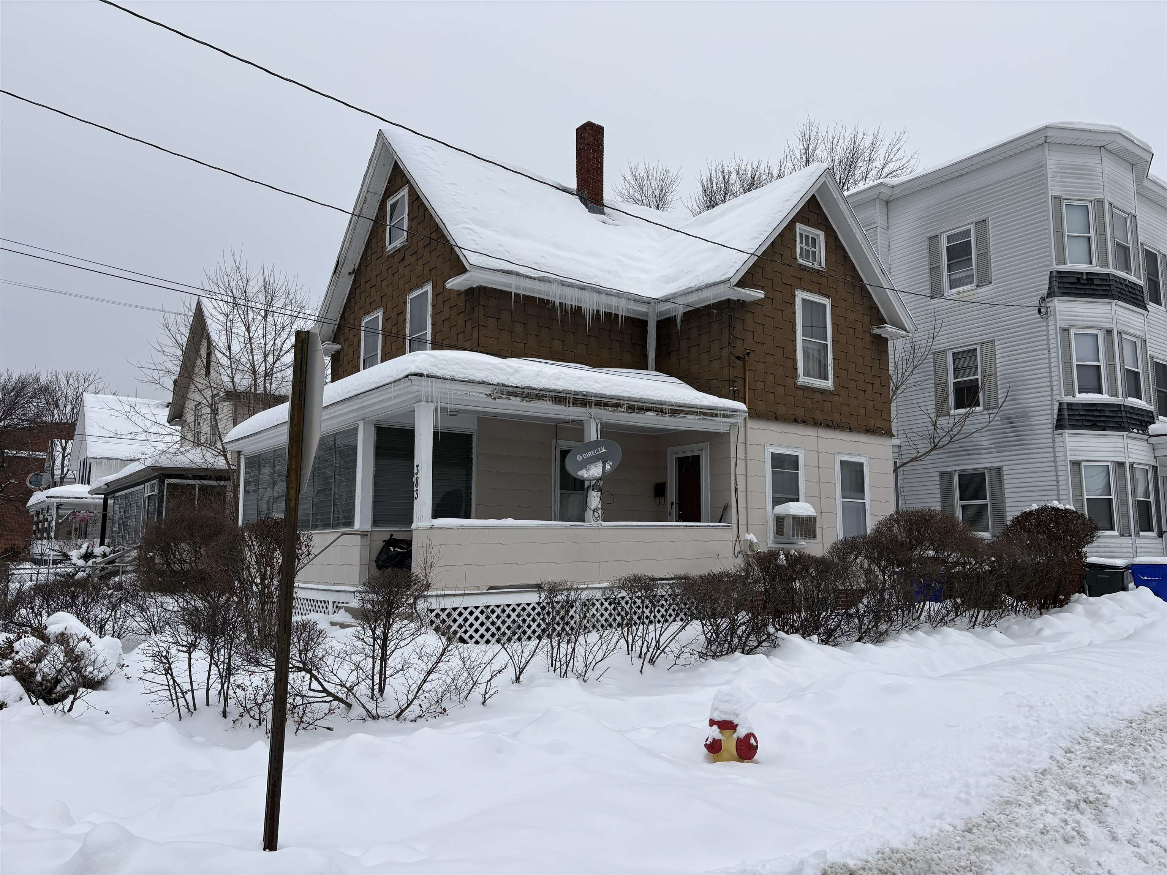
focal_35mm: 26
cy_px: 438
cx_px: 584
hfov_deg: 67.3
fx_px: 877
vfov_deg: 53.1
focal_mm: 5.96
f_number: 1.6
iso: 50
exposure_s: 1/3125
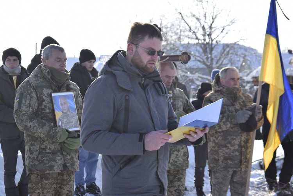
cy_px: 98
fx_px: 672
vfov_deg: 16.6
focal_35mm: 82
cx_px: 146
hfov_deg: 24.6
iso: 200
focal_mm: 55
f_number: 5.6
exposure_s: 1/640
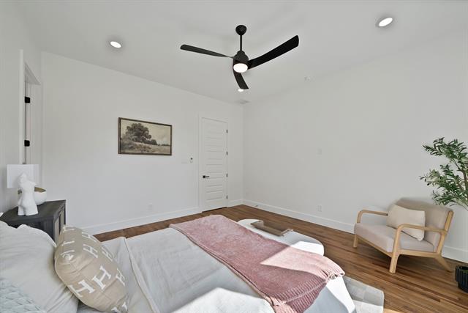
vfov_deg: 90.0
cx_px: 234
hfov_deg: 112.6
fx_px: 156
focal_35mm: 12
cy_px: 156
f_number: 9
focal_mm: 12
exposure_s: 1/60
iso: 640
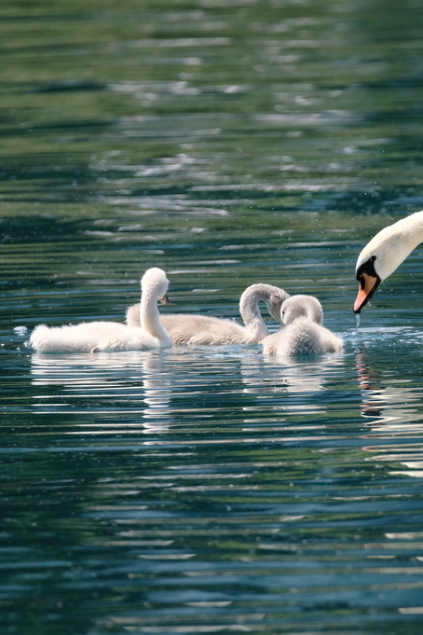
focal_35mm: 903
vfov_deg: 2.3
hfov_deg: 1.5
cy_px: 318
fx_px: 15914
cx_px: 273
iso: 400
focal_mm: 400
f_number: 6.3
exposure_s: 1/600
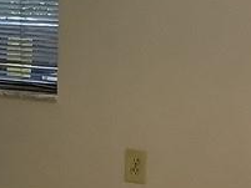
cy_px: 25
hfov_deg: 12.1
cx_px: -71
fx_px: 1146
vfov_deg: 9.4
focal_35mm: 158
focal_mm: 3.3
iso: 160
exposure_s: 1/60
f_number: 2.4
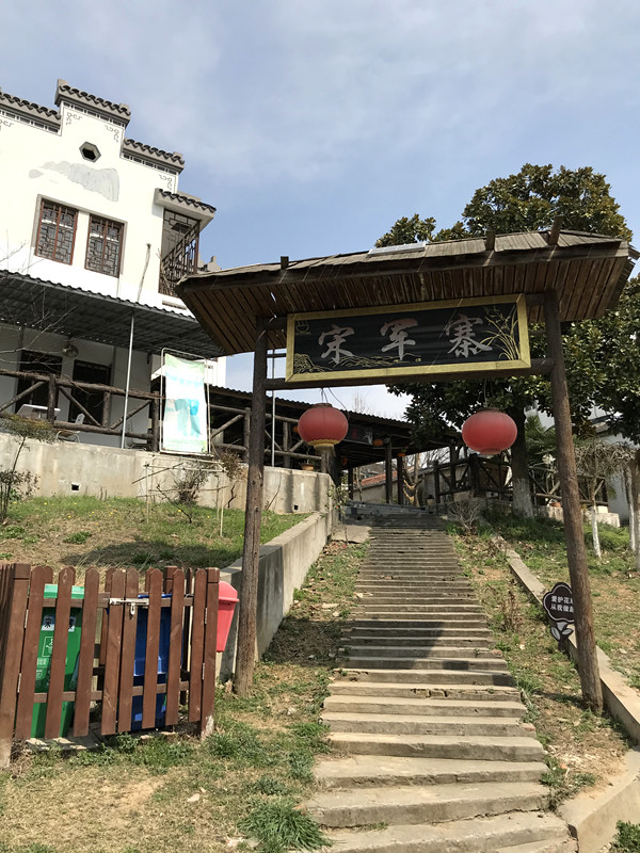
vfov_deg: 63.4
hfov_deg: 49.7
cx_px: 320
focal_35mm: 28
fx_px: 690
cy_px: 426
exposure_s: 1/2336
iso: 20
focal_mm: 3.99
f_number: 1.8
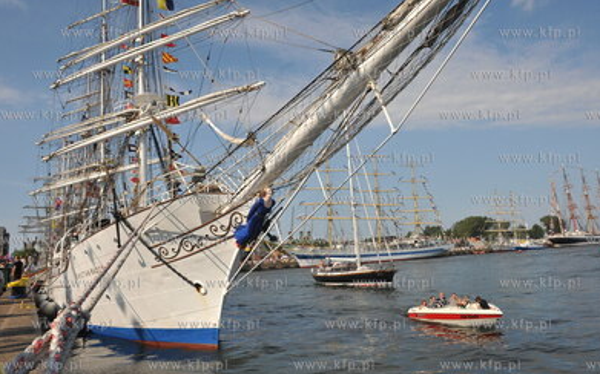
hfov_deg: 72.6
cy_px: 178
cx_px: 301
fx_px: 409
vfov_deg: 49.2
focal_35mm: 25
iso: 400
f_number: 8
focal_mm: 24
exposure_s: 1/2000
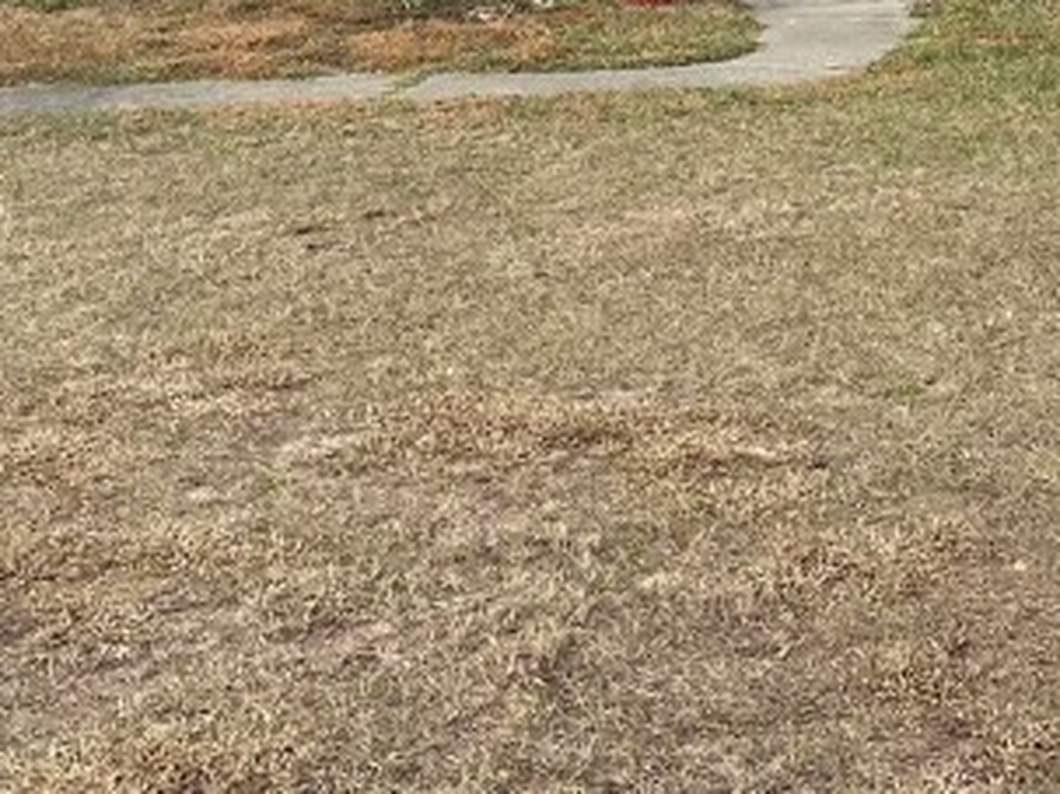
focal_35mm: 88
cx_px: 861
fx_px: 2694
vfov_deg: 15.6
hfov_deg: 22.0
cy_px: -339
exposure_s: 1/2053
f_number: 1.6
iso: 32
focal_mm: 4.2
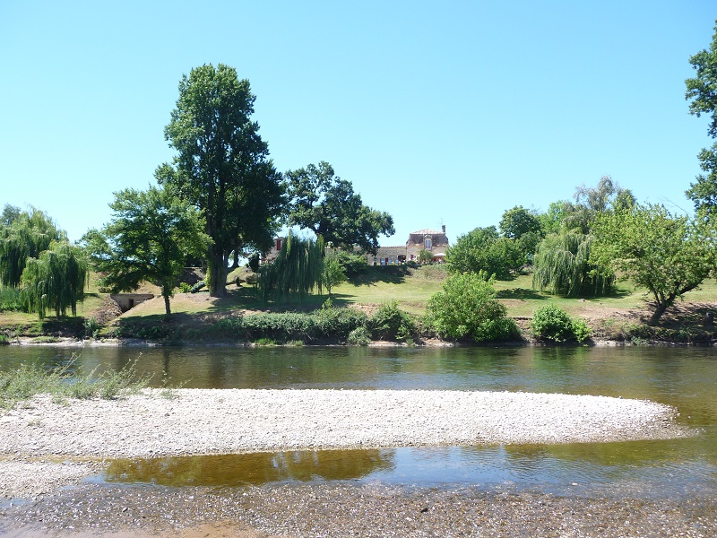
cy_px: 269
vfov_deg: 46.8
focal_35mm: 30
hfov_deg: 60.0
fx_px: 621
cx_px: 358
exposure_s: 1/320
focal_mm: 5
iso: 100
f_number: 3.4
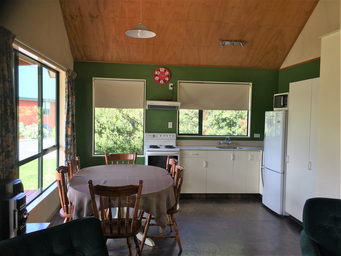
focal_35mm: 29
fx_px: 286
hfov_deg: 61.7
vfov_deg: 48.2
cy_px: 128
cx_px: 170
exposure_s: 1/100
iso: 50
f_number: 2.2
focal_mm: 4.15
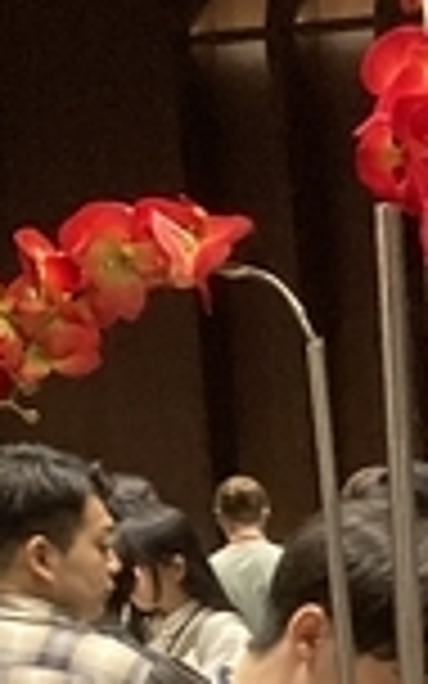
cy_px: 968
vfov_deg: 12.8
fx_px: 2911
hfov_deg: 7.5
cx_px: 1225
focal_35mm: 156
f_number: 1.8
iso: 250
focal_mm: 3.99
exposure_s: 1/60
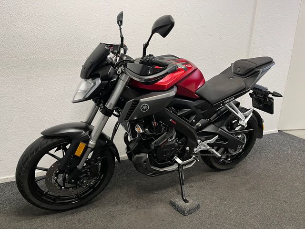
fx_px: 229
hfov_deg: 67.3
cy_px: 114
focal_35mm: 26
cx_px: 152
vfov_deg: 53.1
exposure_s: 1/50
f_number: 1.6
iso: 100
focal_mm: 5.1
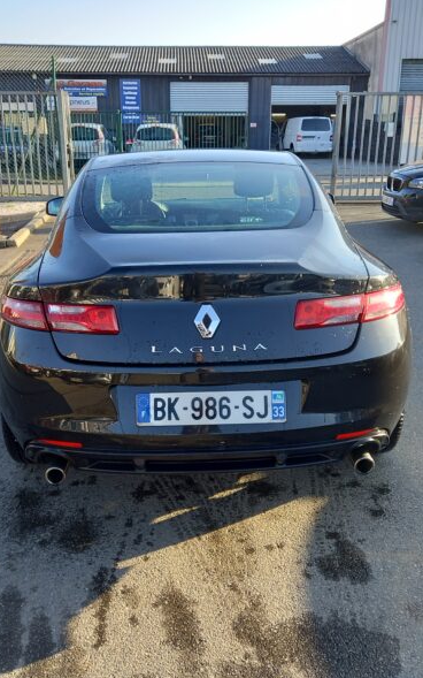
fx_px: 664
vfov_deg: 54.0
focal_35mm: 36
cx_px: 195
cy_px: 344
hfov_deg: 35.3
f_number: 2
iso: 32
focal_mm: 4.6
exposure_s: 1/100
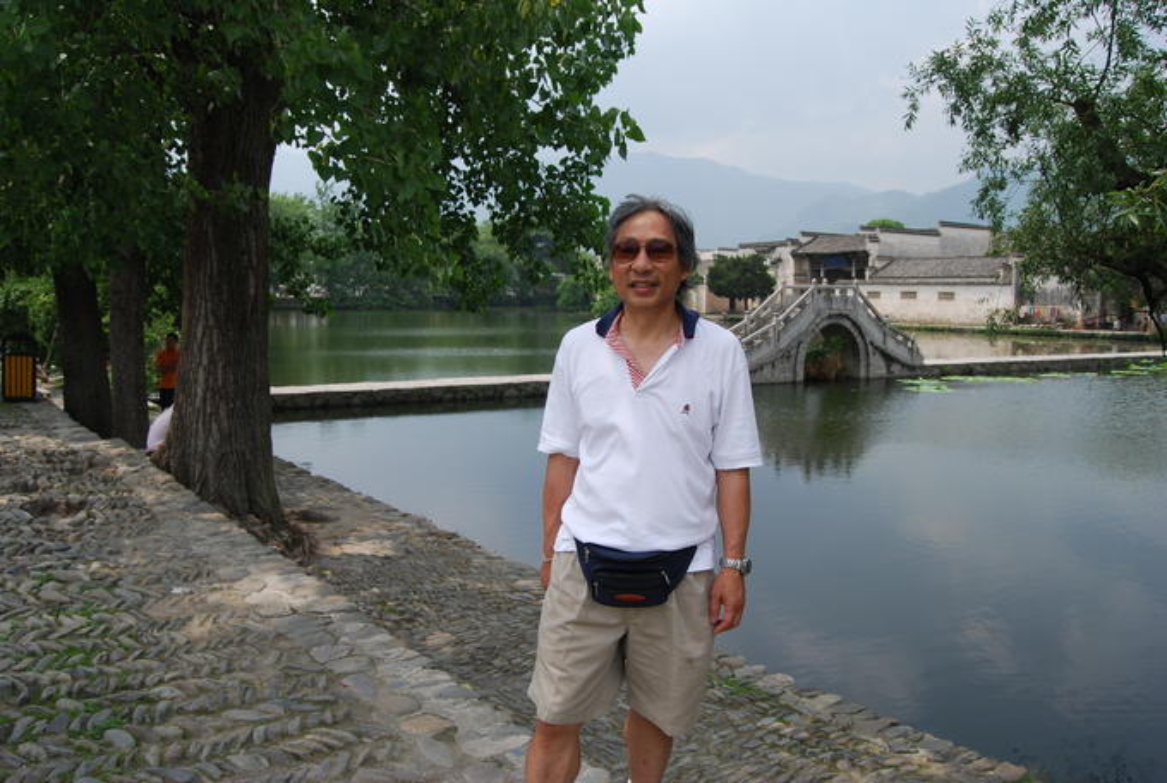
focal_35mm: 27
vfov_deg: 48.1
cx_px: 584
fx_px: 877
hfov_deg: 67.3
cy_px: 392
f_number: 8
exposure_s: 1/200
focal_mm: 18
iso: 100
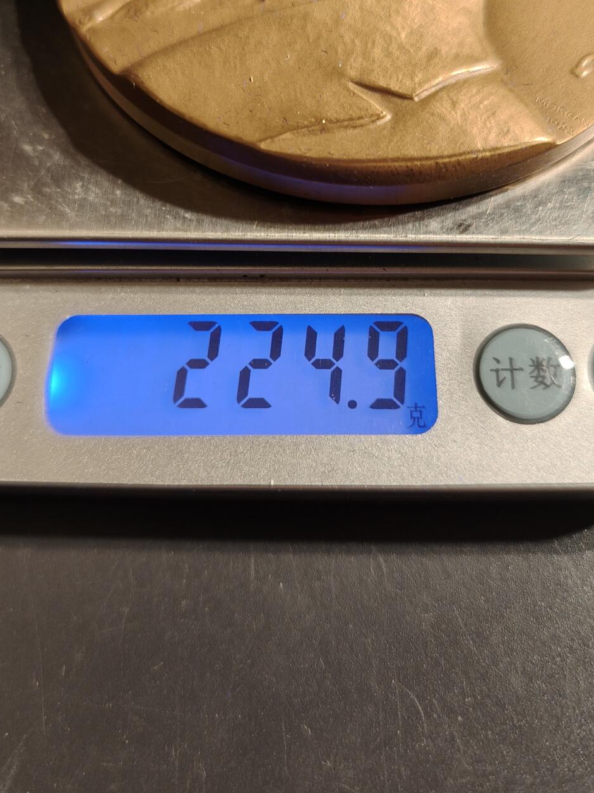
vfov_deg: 54.6
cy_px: 291
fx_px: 755
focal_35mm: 33
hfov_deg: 42.9
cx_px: 306
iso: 160
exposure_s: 1/100
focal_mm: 6.06
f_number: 1.6
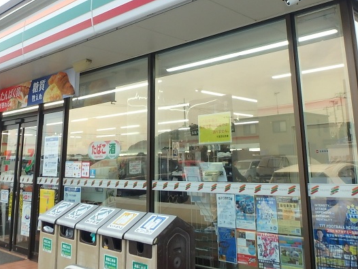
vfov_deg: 36.7
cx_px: 180
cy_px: 63
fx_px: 393
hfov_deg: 49.0
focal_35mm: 38
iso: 125
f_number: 3.5
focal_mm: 3.7
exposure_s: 1/60
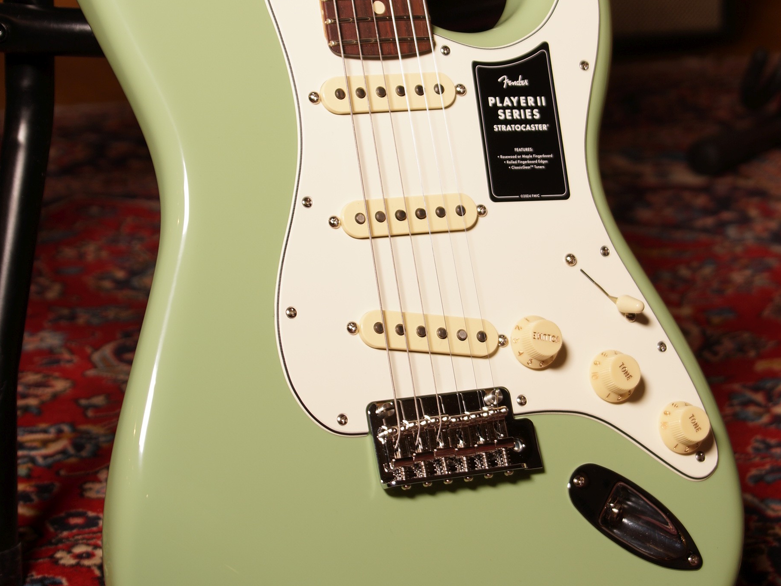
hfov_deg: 20.1
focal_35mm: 98
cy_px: 252
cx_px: 390
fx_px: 2205
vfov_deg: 15.1
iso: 100
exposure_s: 1/15
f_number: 5
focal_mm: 45
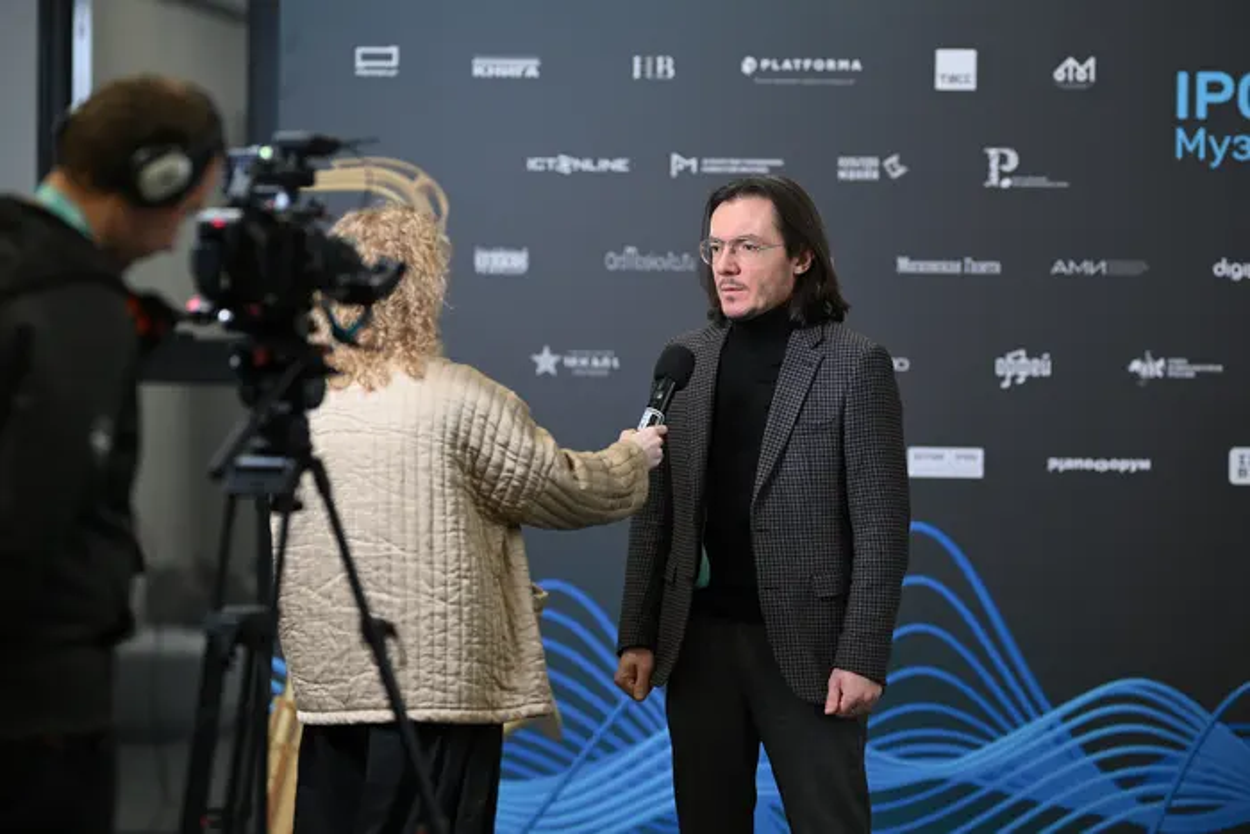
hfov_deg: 15.2
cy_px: 417
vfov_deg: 10.2
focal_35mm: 135
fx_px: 4688
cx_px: 625
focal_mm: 135
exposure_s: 1/250
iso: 250
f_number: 1.8
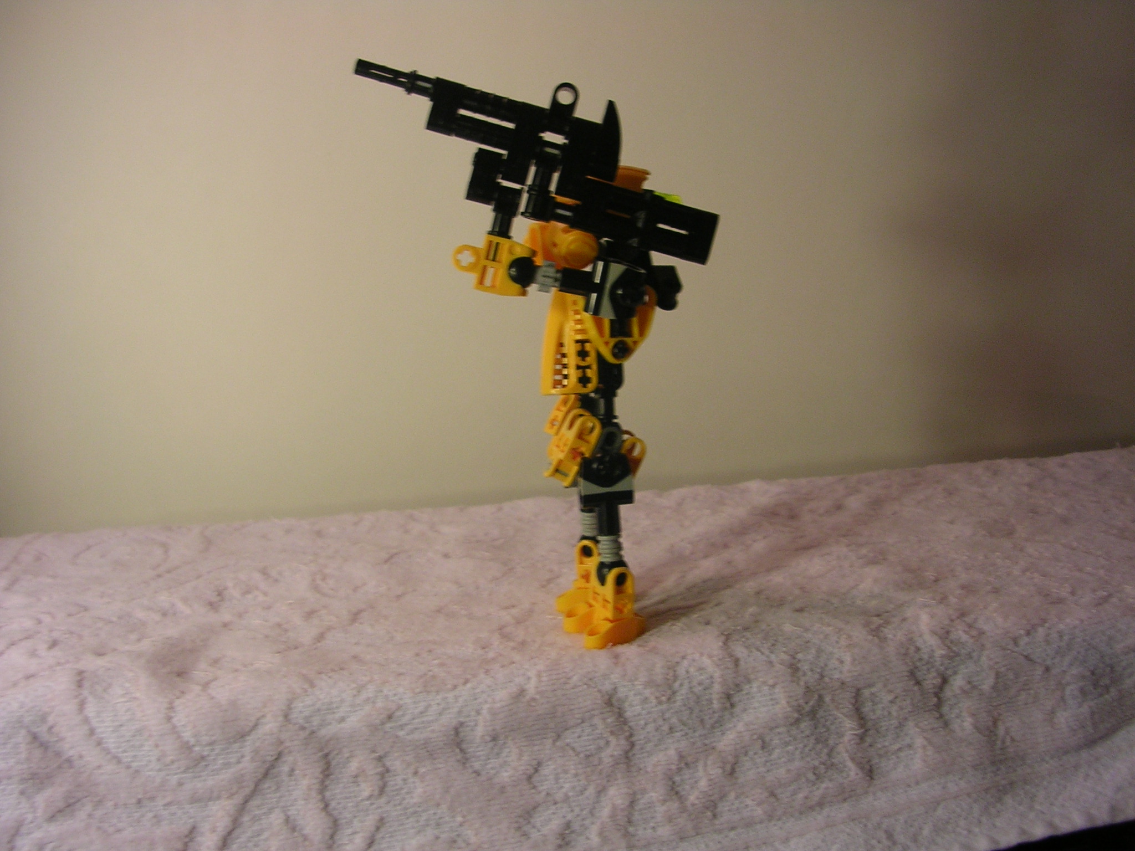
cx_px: 568
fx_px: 1246
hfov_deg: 49.0
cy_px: 426
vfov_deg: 37.7
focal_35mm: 38
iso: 50
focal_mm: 5.8
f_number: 2.8
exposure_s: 1/43.5
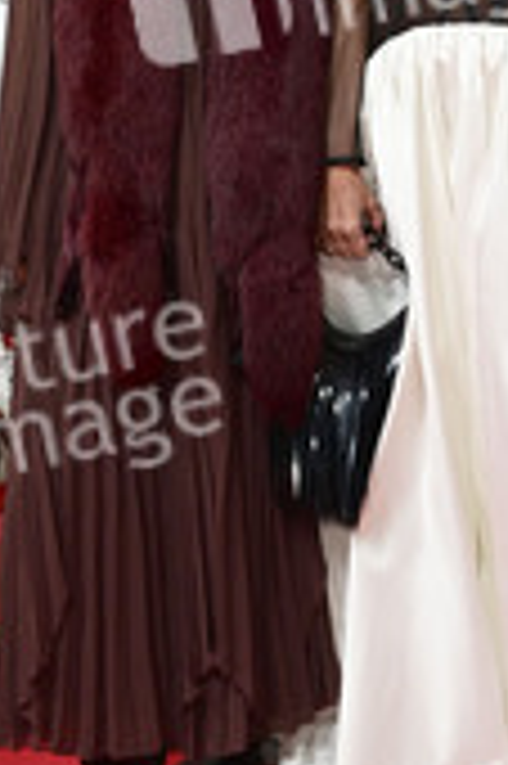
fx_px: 1994
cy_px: 184
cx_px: 481
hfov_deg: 14.3
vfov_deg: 21.5
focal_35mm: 94
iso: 1600
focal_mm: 40
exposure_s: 1/160
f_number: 5.6
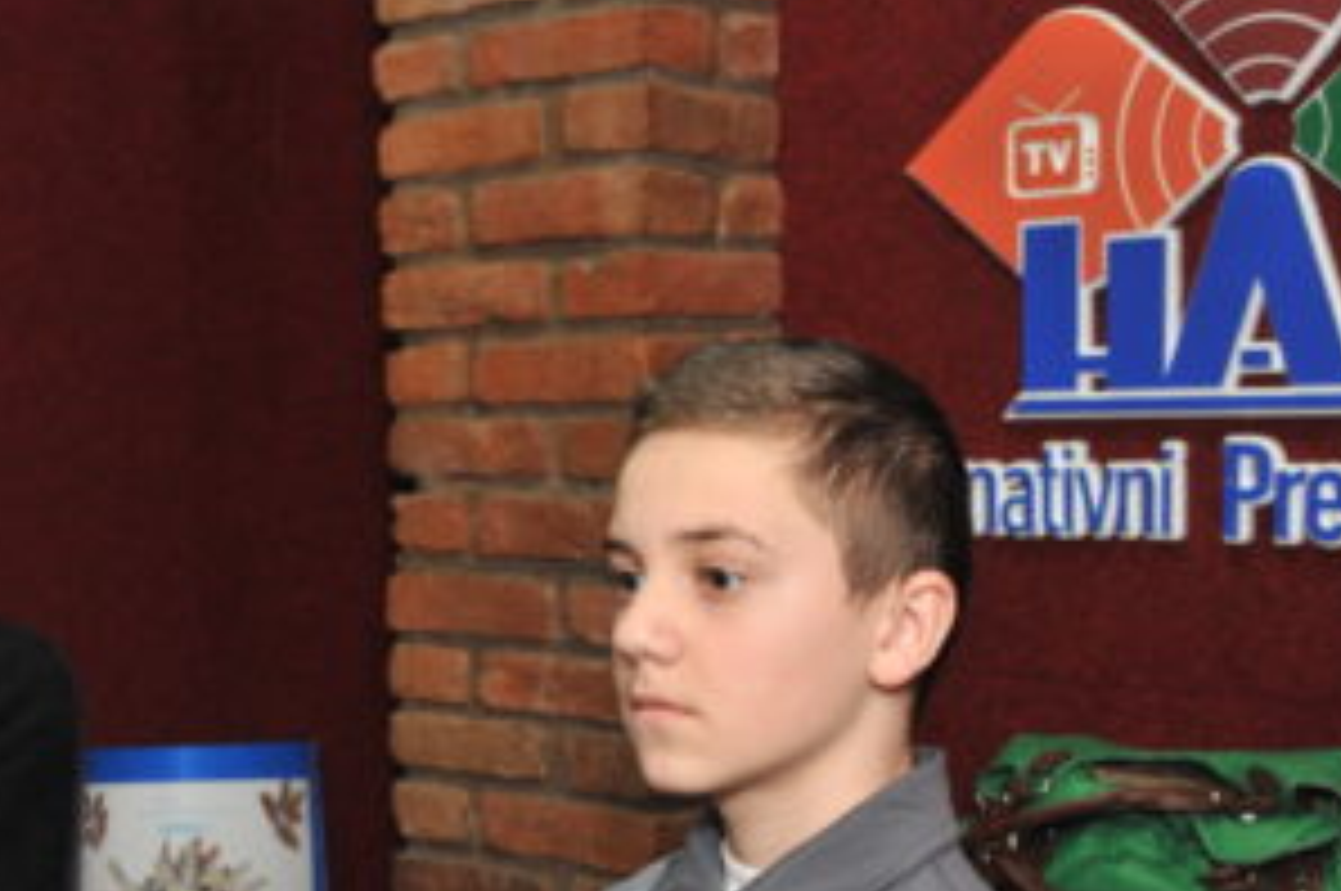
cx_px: 252
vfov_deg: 18.5
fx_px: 2716
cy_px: 634
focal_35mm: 73
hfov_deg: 27.1
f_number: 5
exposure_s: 1/60
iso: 800
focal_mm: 34
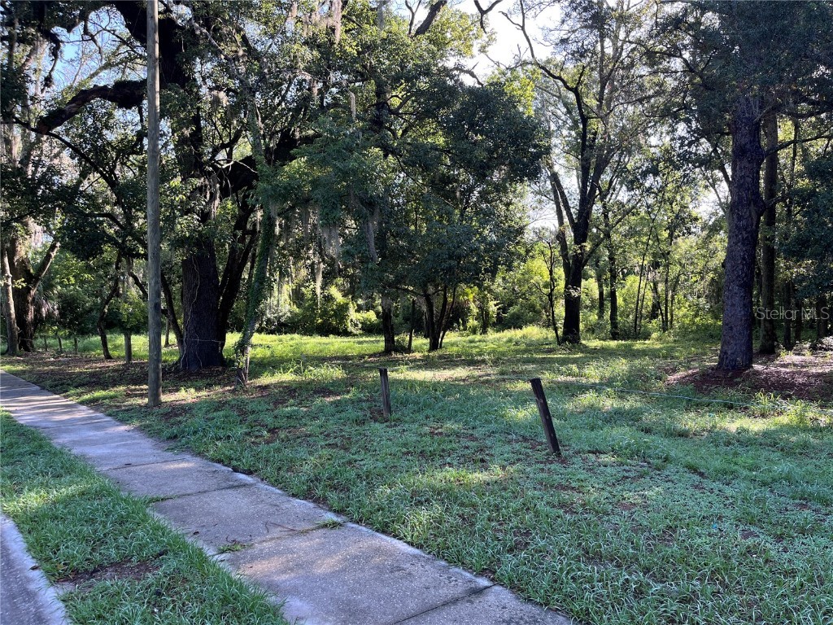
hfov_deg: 67.3
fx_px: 626
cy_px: 312
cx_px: 416
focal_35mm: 26
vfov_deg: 53.1
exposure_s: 1/235
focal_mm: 5.1
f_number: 1.6
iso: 40
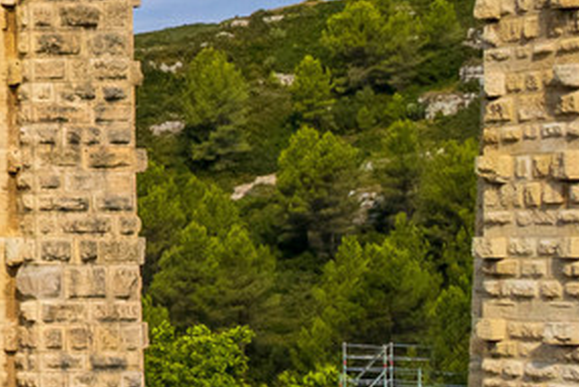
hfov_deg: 11.6
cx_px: -1028
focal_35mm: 123
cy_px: 235
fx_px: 1979
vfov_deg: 11.2
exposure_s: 1/3200
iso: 100
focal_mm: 8.4
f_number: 2.8
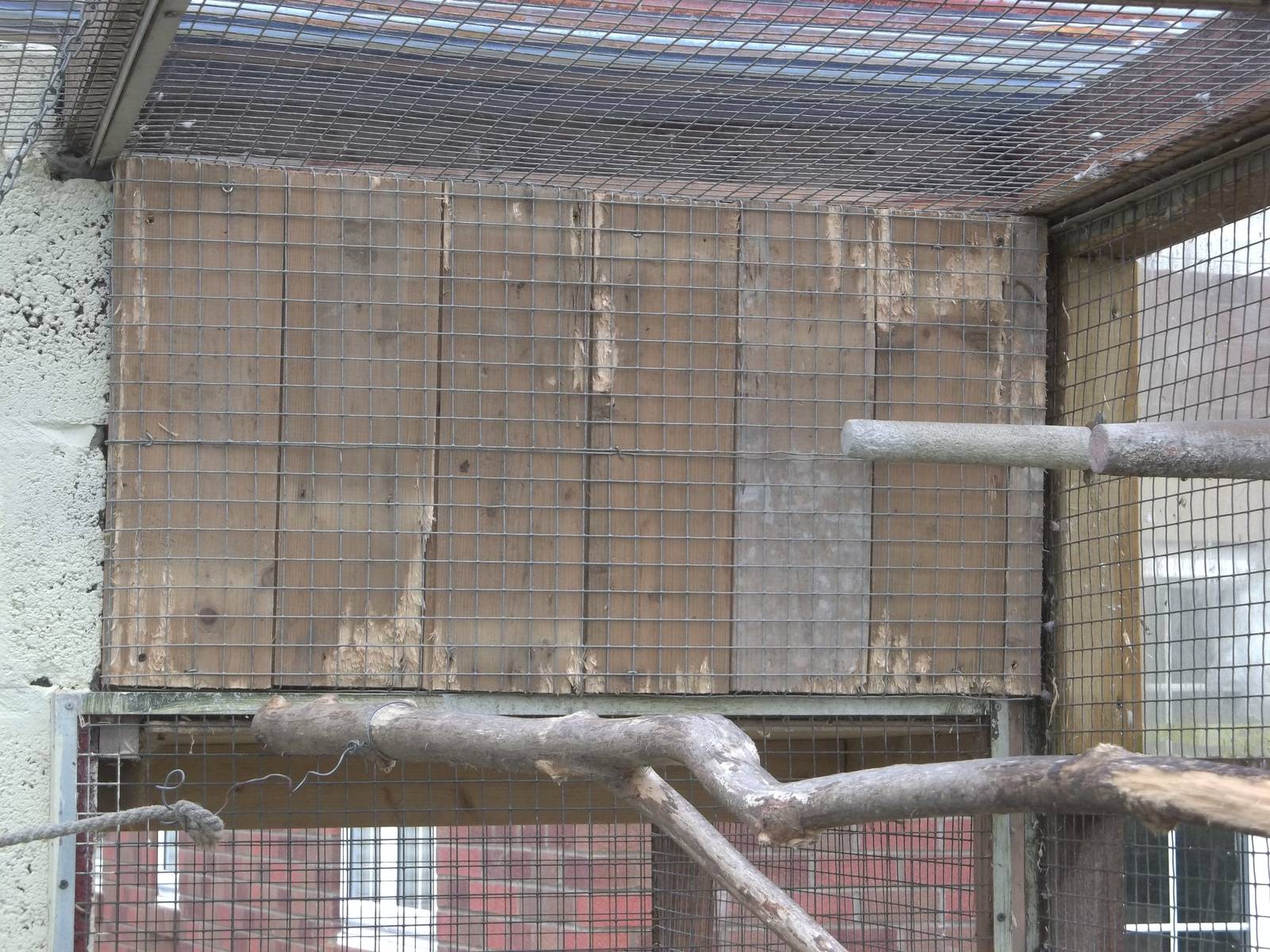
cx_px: 635
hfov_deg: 22.8
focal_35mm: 86
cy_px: 476
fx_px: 3155
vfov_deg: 17.2
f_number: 4.5
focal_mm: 15.4
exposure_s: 1/50
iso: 106
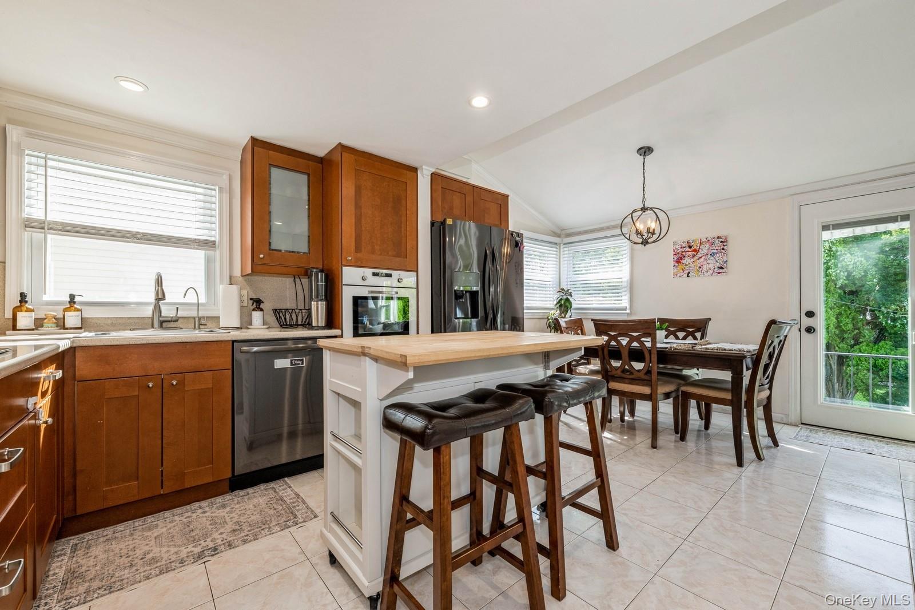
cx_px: 458
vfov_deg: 81.2
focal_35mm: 14
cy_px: 305
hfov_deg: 104.3
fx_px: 356
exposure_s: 1/25
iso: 400
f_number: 11
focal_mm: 14
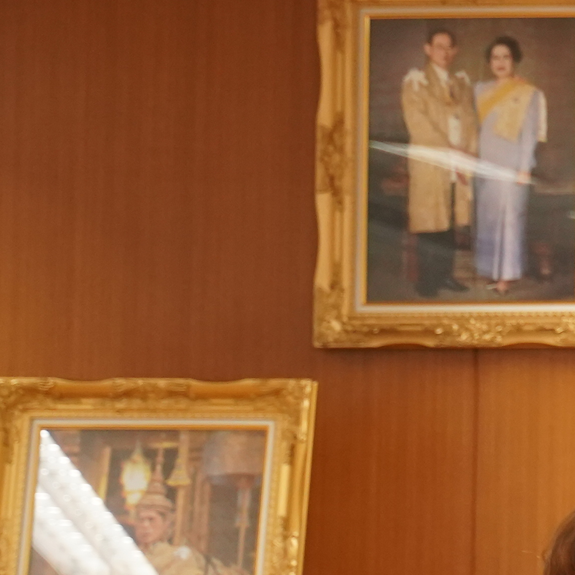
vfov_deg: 7.7
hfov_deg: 7.2
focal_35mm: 227
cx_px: 1447
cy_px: 312
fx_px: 4266
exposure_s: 1/320
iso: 2500
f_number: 2.8
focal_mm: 51
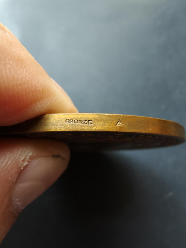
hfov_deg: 58.9
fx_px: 165
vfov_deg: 73.9
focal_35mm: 23
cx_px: 93
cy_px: 124
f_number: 2
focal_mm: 2.32
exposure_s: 1/25.9
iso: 1250
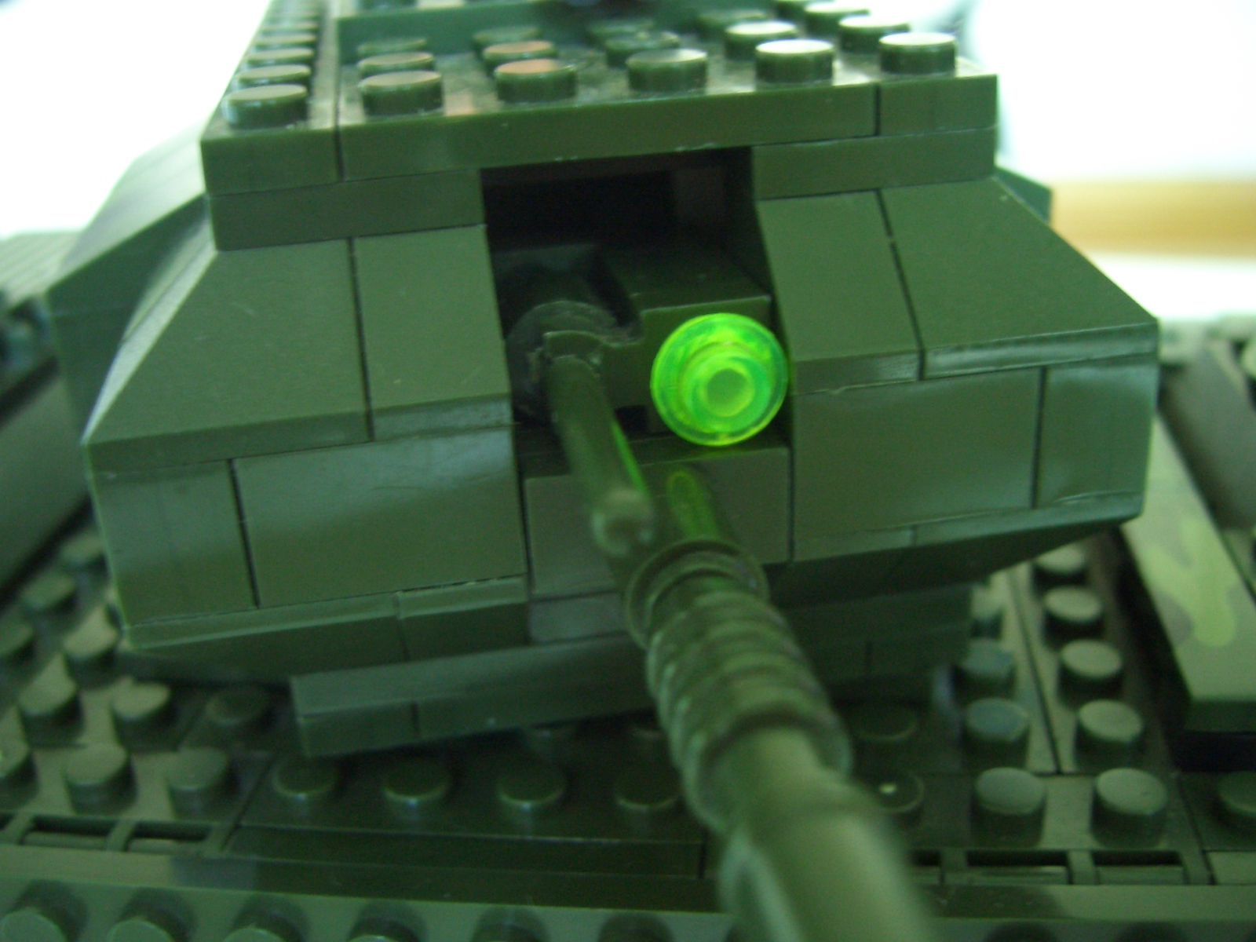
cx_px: 628
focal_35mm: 39
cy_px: 471
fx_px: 1415
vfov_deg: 36.8
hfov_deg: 47.9
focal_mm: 8
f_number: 2.8
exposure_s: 1/8
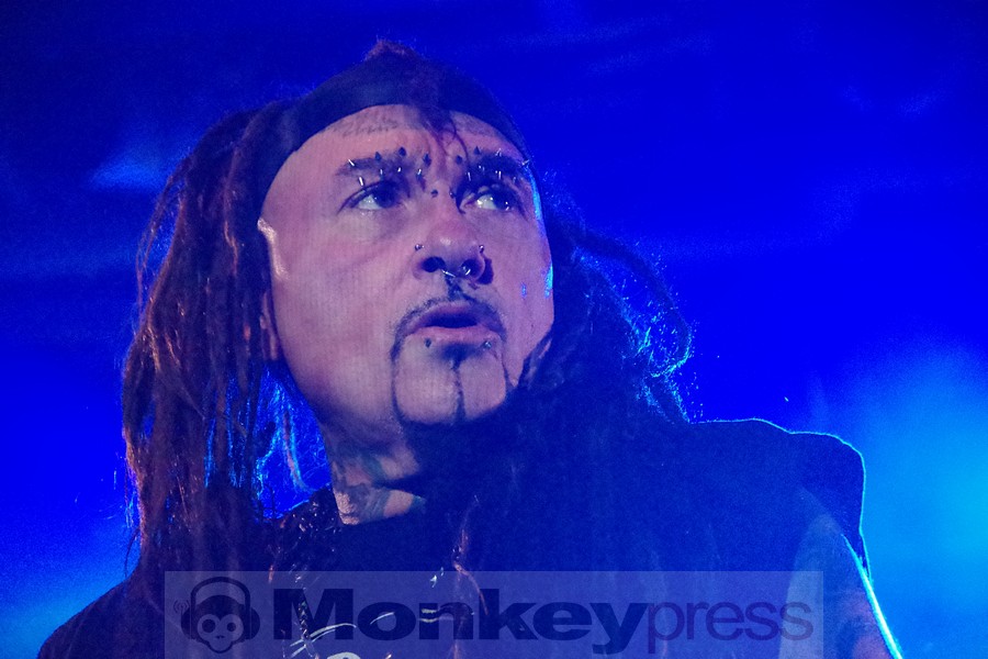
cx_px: 494
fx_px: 3211
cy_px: 330
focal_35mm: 117
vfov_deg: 11.7
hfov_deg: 17.5
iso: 12800
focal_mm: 78
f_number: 5.6
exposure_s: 1/250
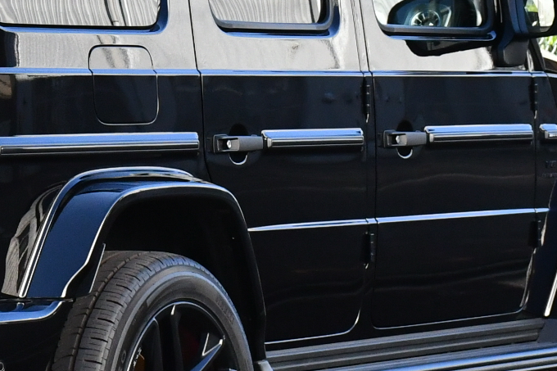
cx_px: -2
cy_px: -39
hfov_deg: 7.9
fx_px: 3991
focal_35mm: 258
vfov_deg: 5.3
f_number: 8
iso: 1250
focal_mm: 42
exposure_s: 1/250
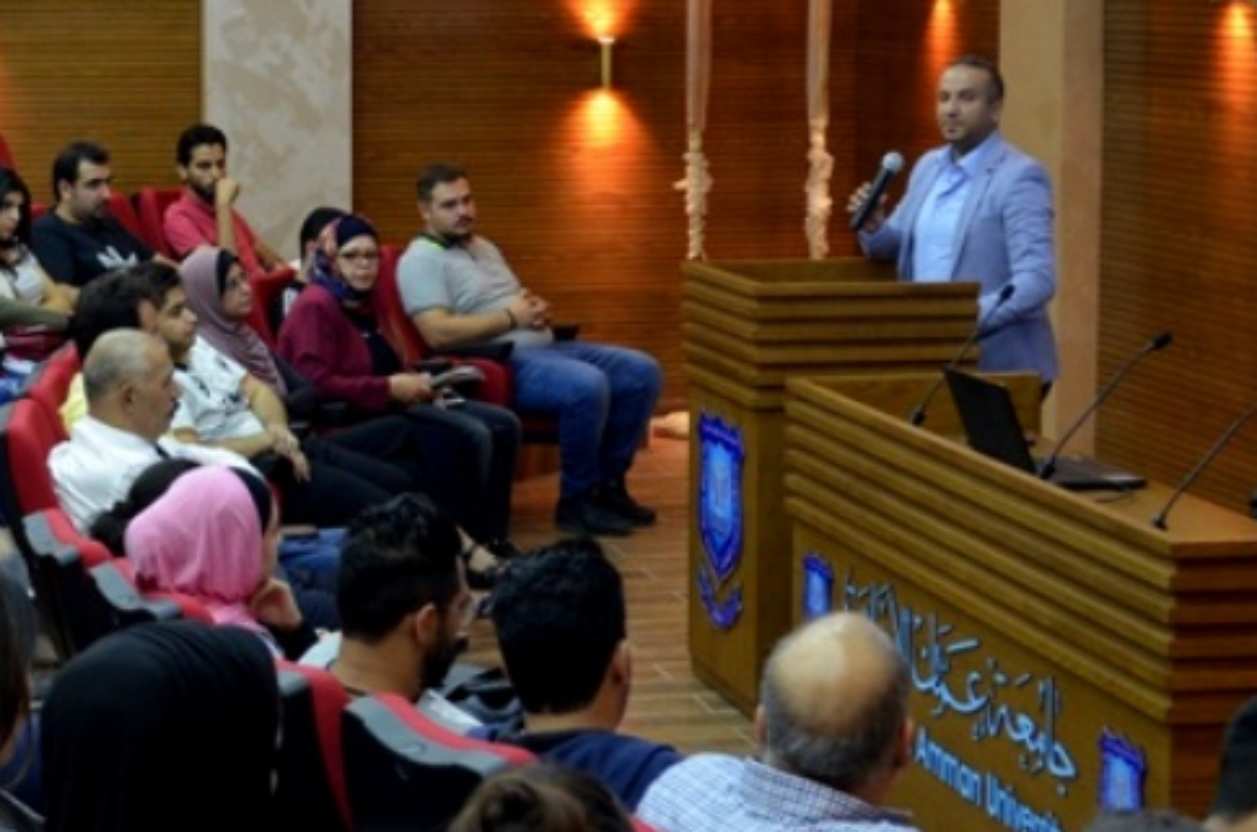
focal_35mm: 94
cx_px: 352
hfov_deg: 21.6
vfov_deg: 14.5
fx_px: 3275
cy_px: 321
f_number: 5
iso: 1250
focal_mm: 38
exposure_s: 1/30
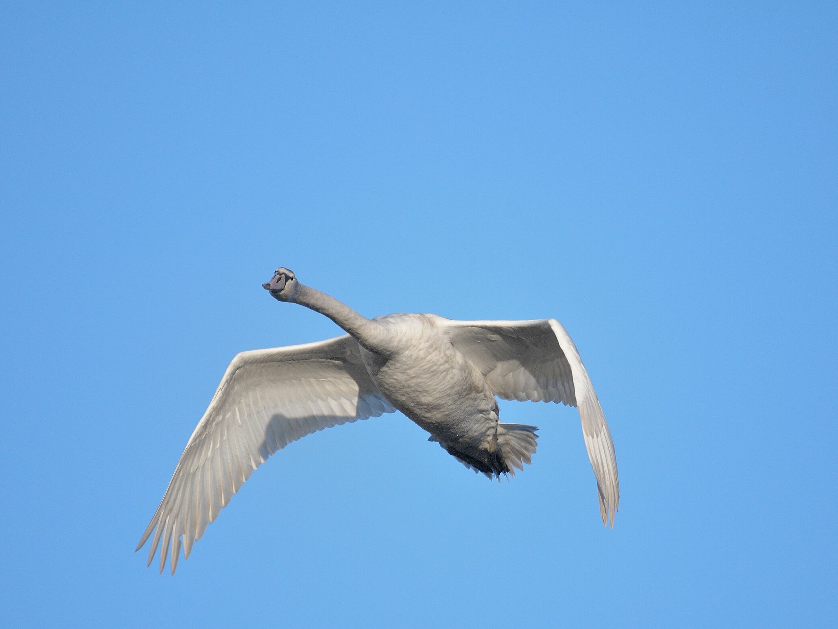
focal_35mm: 815
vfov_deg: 1.8
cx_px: 452
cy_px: 314
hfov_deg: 2.4
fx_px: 19731
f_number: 7.1
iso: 800
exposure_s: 1/1000
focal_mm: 500
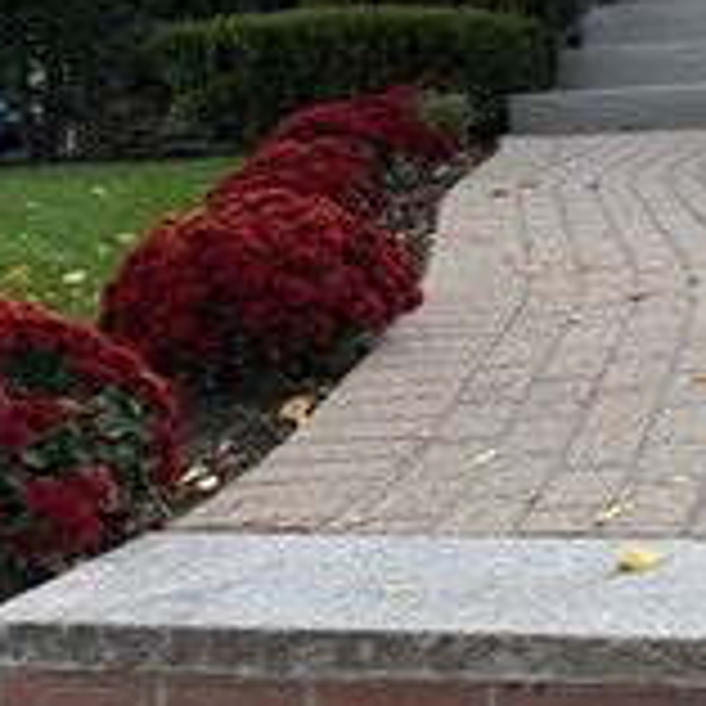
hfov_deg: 18.4
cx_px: 1147
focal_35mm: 80
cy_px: -65
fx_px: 1846
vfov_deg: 20.7
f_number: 1.78
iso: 100
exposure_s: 1/1314
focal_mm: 6.76
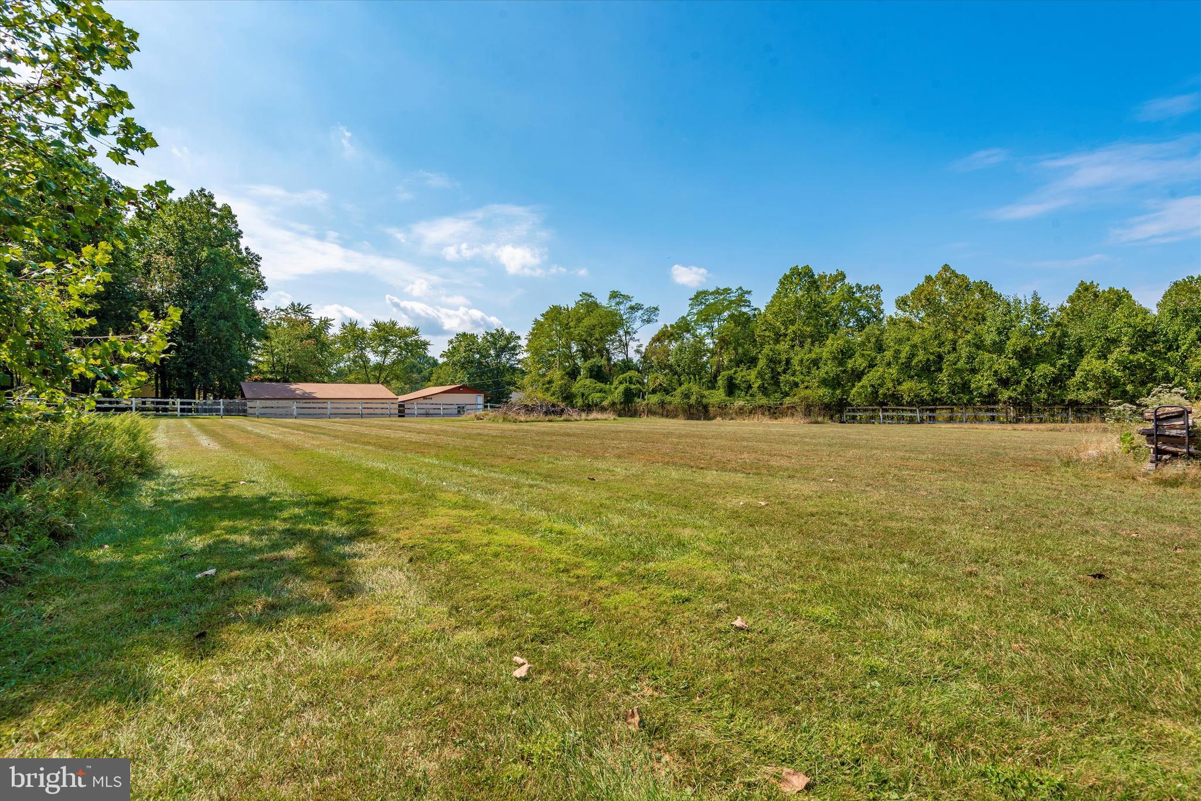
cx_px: 600
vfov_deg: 73.8
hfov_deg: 96.7
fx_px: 534
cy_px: 400
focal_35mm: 16
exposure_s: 1/200
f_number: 9
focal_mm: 16
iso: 100
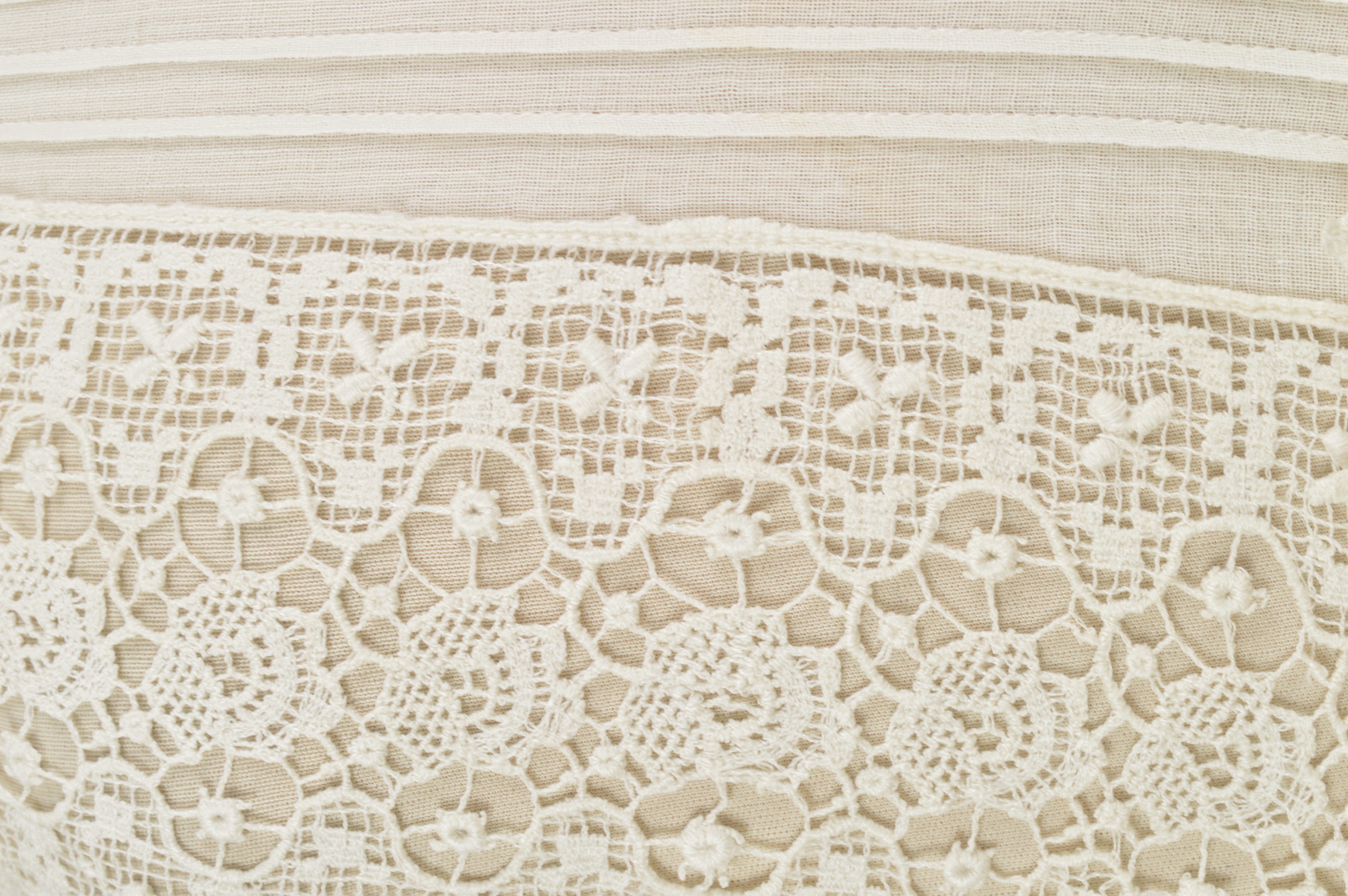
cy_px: 448
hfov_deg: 24.6
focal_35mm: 82
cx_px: 674
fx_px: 3086
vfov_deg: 16.5
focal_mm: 55
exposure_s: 1/80
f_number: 16
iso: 100
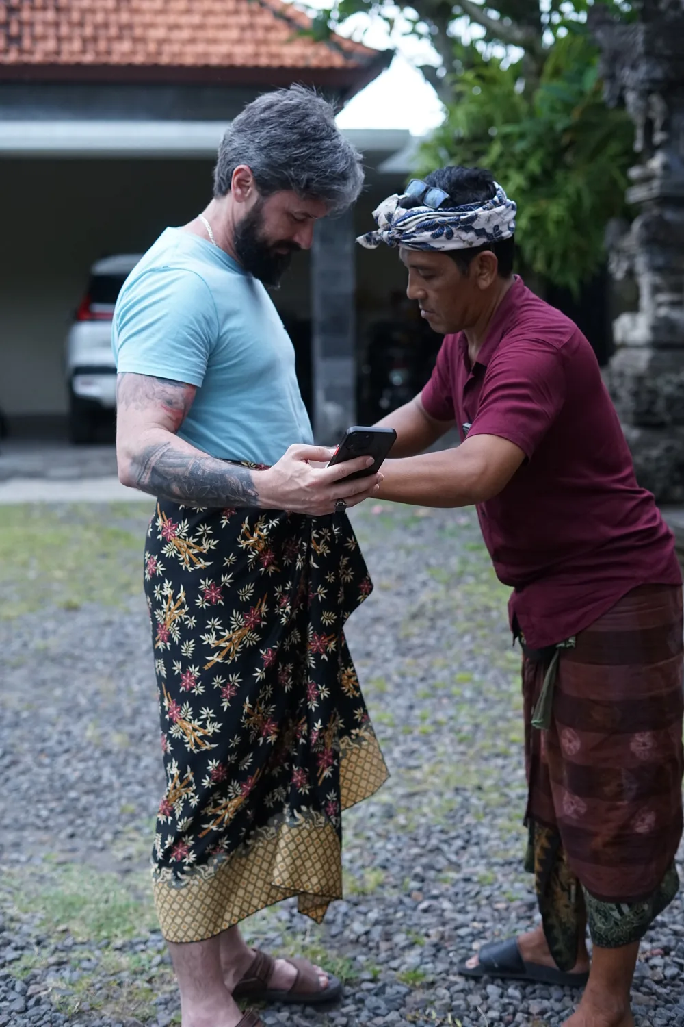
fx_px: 1425
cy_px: 514
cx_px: 342
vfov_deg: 39.6
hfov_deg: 27.0
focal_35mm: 50
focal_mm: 50
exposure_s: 1/800
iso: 1600
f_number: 2.8
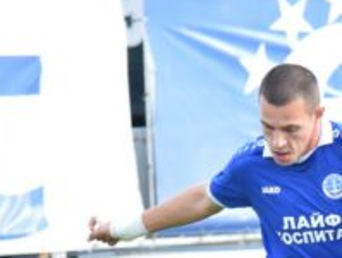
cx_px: 306
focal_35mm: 752
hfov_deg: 2.6
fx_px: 7438
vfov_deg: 2.0
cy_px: 316
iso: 1600
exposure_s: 1/1000
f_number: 5
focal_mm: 165
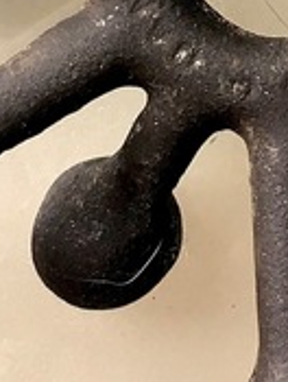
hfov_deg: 11.6
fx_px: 1404
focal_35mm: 127
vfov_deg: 14.8
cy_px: -116
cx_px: 277
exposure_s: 1/33
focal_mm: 4.15
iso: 80
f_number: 2.2
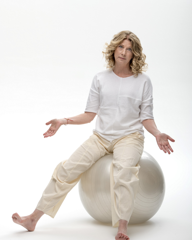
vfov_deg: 17.8
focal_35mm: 108
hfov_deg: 14.3
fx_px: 767
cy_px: 135
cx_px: 95
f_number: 13
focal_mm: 95
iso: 100
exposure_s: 1/200
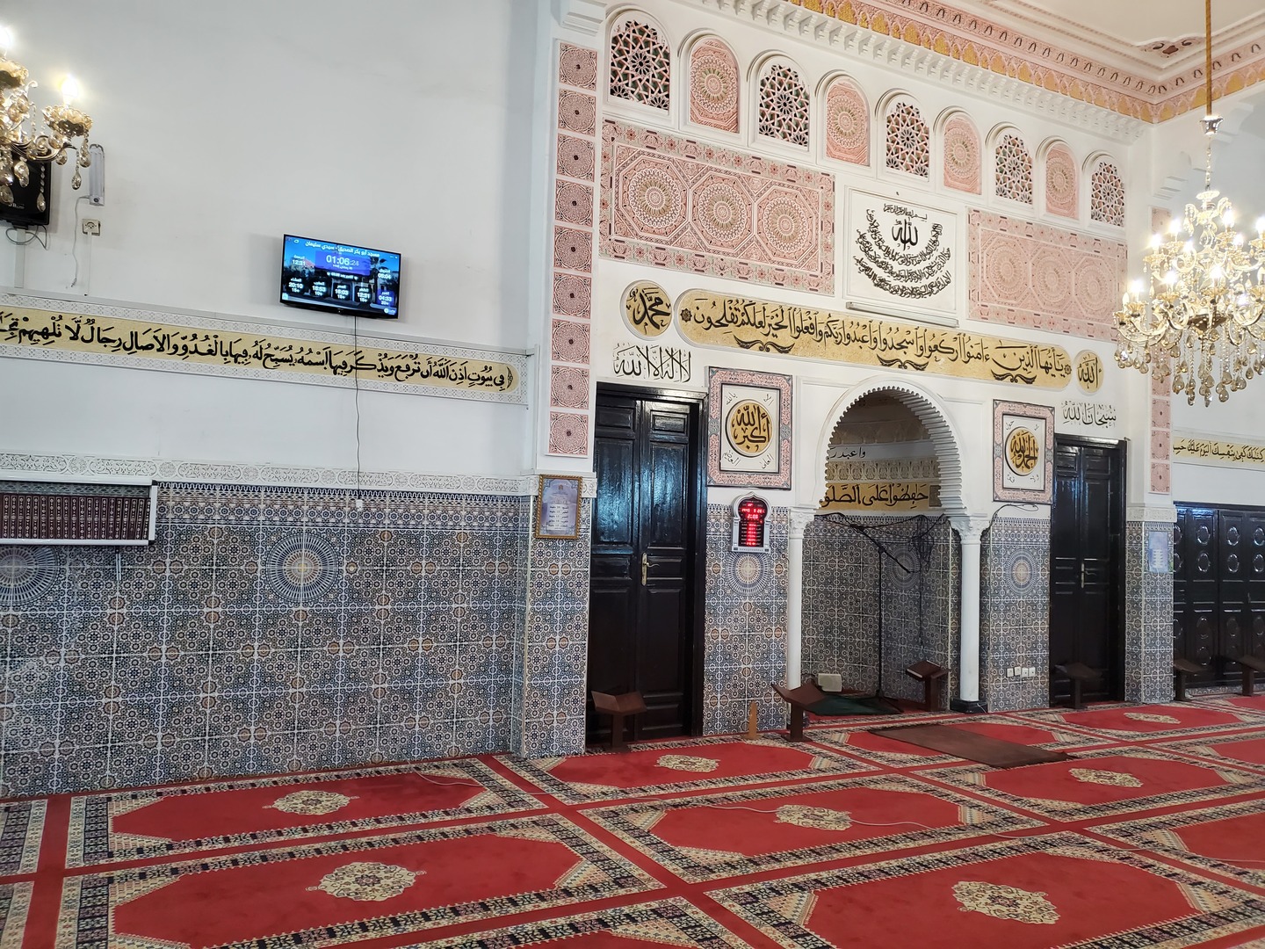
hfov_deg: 67.3
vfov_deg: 53.1
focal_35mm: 26
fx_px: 950
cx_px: 632
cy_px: 474
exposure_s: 1/50
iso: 250
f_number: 1.5
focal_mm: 4.3
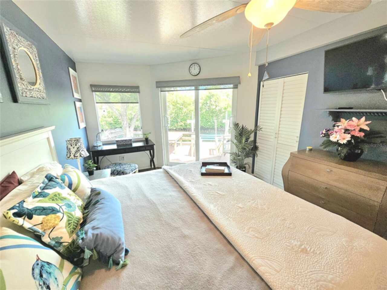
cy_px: 145
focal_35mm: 13
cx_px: 194
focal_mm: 2.2
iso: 80
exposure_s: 1/60.2
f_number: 2.2
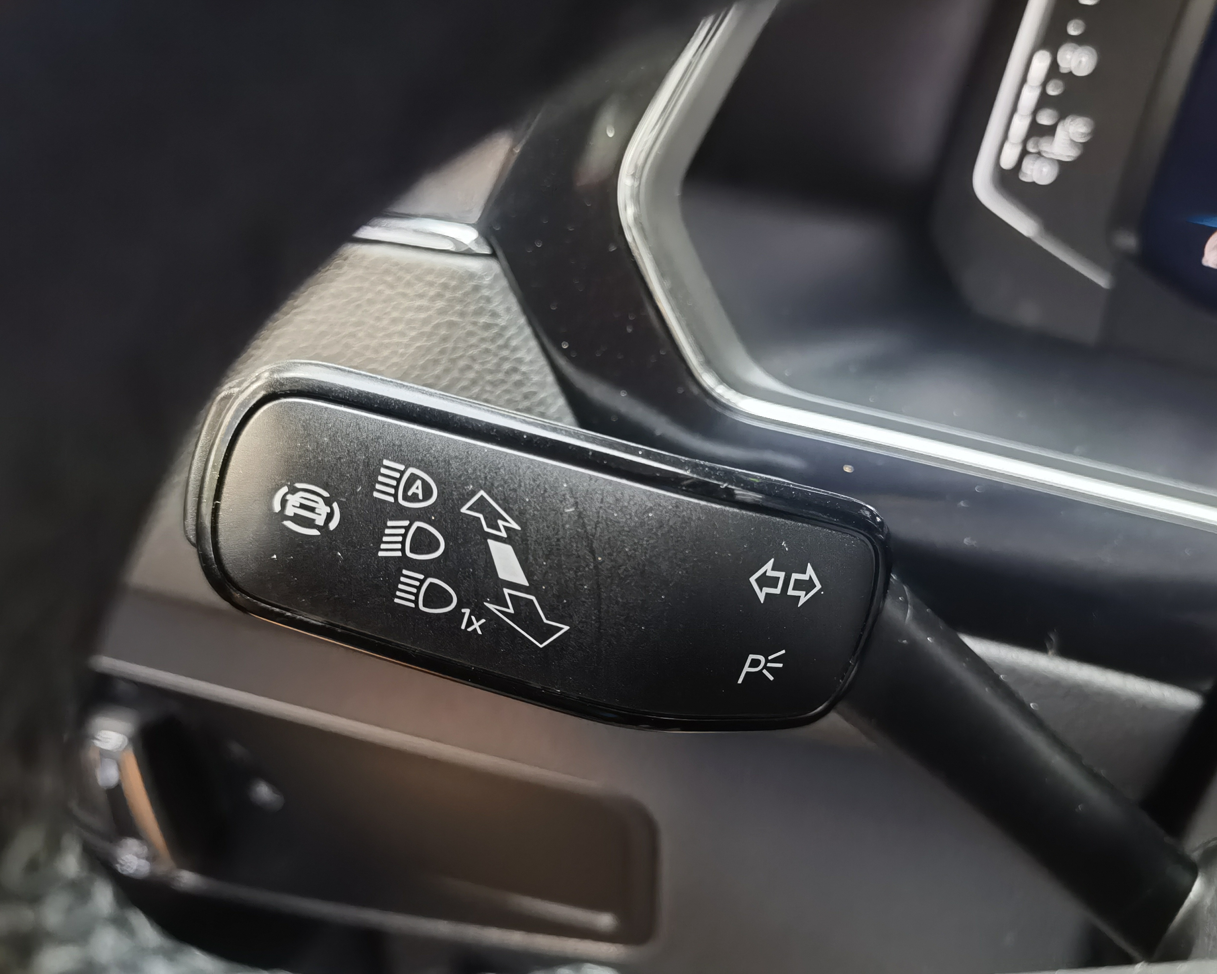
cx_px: 634
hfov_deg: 49.1
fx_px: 1333
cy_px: 484
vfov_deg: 40.1
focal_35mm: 37
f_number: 1.9
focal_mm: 6.67
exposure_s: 1/99.4
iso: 160
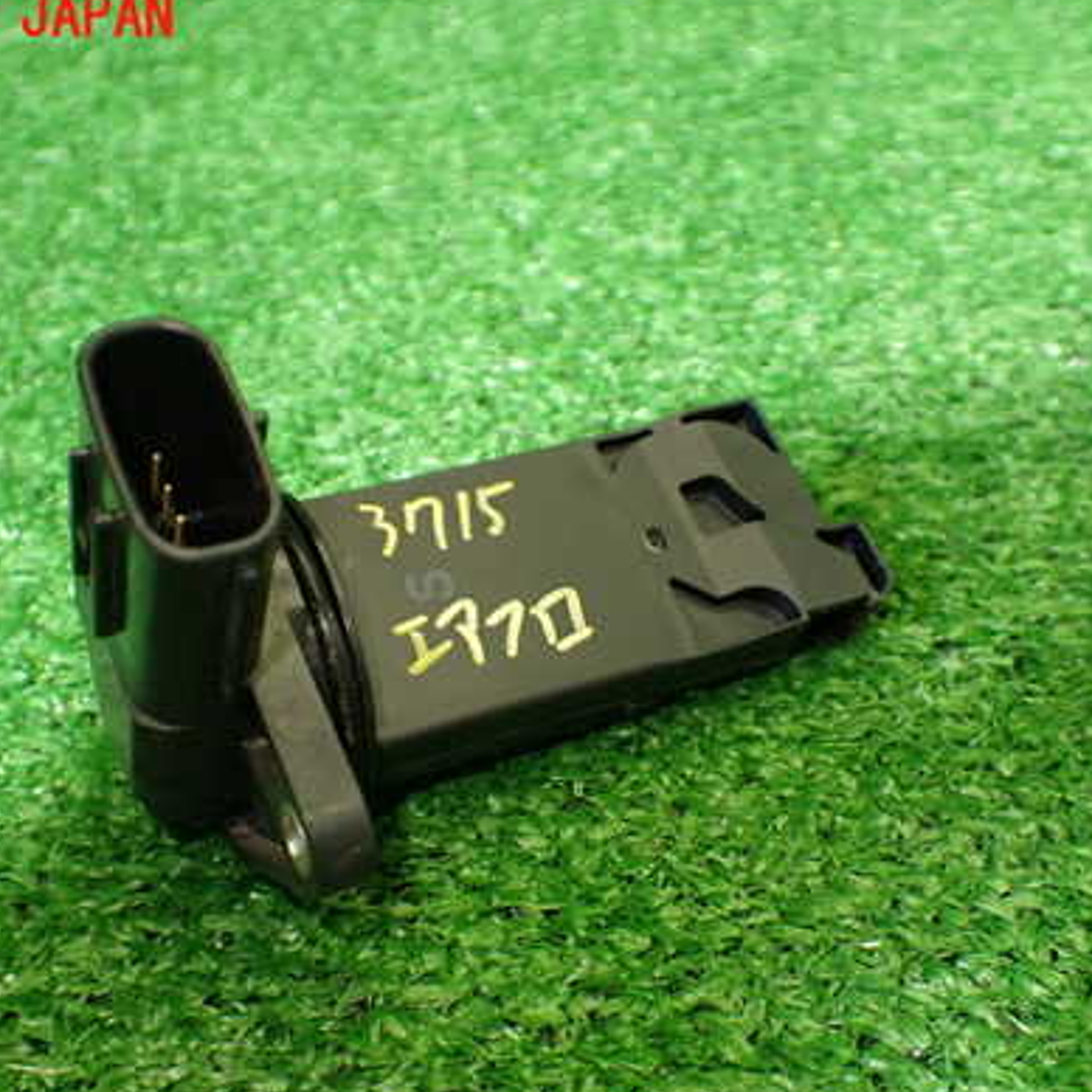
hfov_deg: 40.9
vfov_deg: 40.8
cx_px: 507
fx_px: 1463
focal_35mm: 41
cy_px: 616
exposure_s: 1/125
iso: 250
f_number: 2.3
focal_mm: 5.4
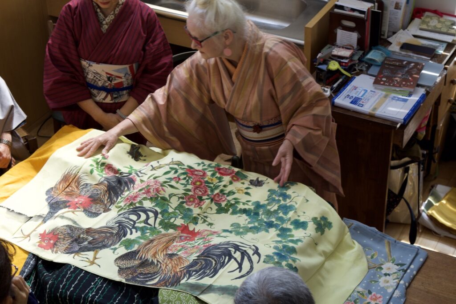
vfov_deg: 18.9
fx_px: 912
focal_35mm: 72
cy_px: 152
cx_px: 228
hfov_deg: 28.1
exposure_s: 1/25
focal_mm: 48
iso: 100
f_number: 7.1
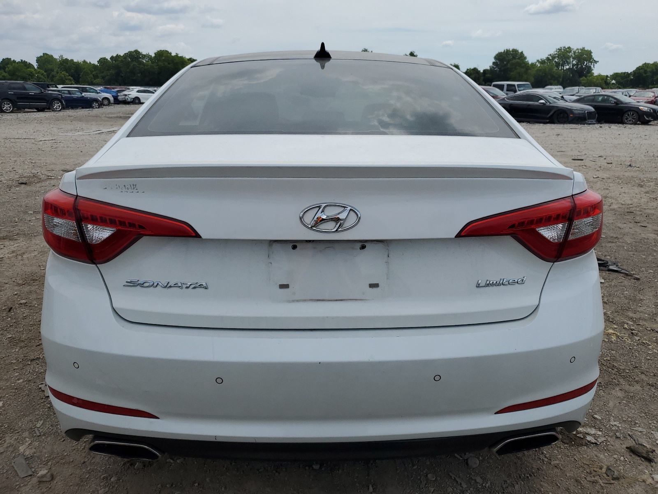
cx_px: 329
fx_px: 494
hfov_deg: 67.3
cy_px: 247
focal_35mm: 26
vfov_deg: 53.1
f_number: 1.5
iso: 50
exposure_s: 1/10000
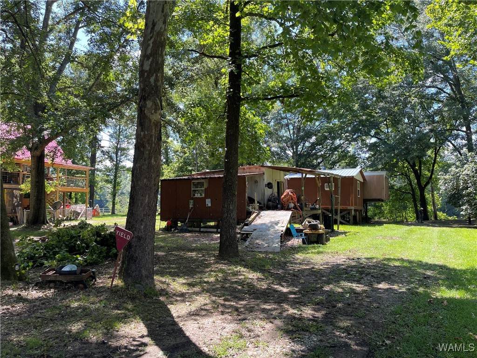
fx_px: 344
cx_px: 238
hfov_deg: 69.4
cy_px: 179
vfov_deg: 54.9
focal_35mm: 25
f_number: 1.6
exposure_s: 1/368
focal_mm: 5.1
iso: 32
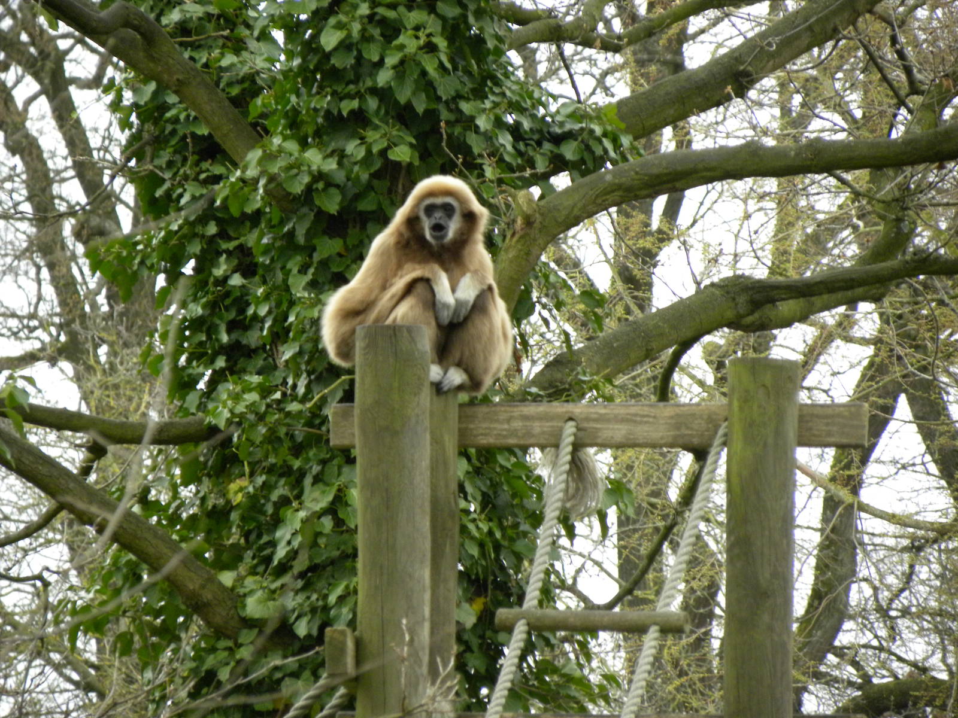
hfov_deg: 4.7
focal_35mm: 425
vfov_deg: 3.5
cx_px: 479
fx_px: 11762
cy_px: 359
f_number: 5
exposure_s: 1/150
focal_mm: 75.7
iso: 246
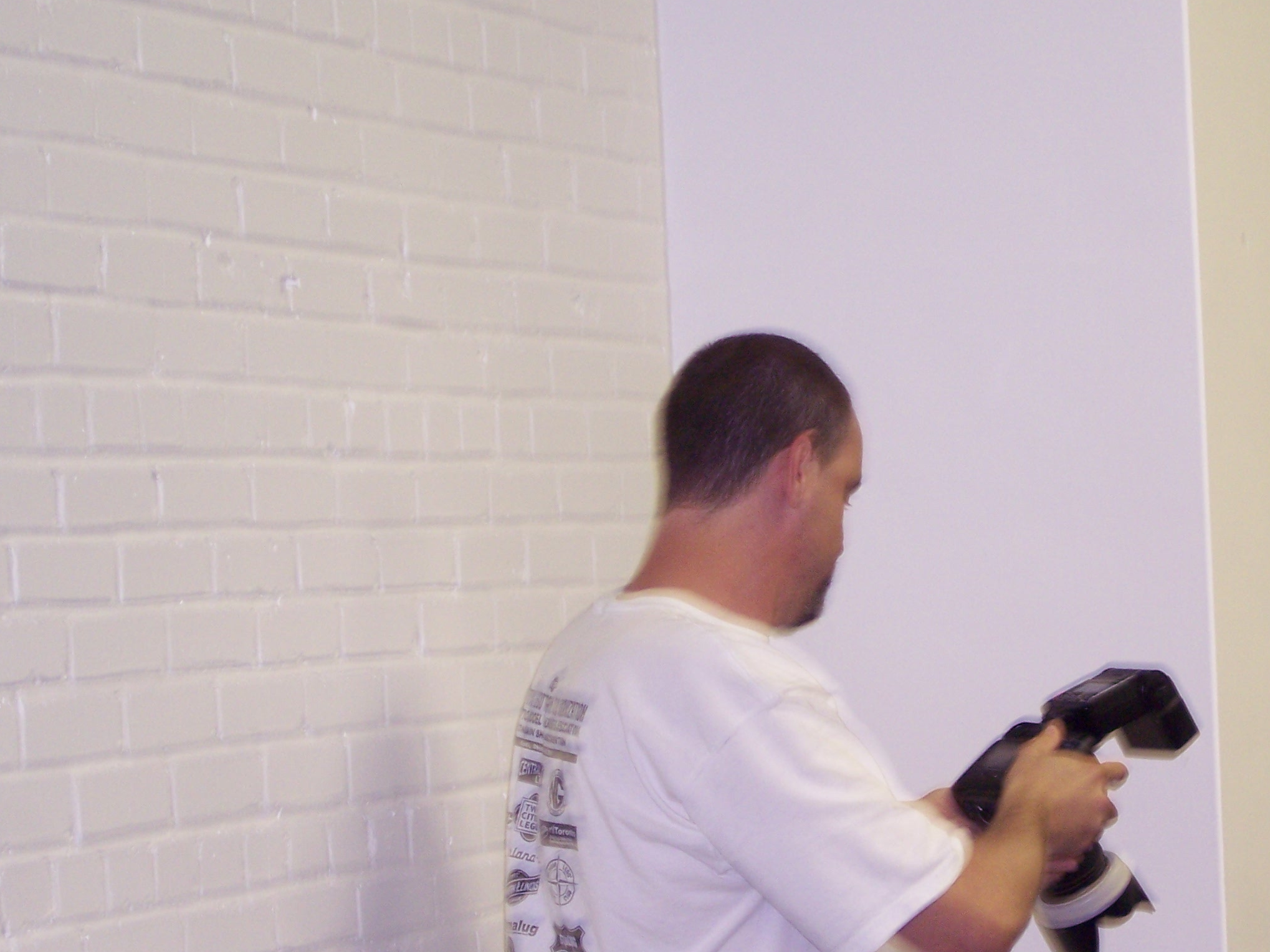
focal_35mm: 164
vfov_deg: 9.0
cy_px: 598
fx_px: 6016
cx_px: 782
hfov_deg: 12.0
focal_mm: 24
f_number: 4.8
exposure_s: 1/10
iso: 140
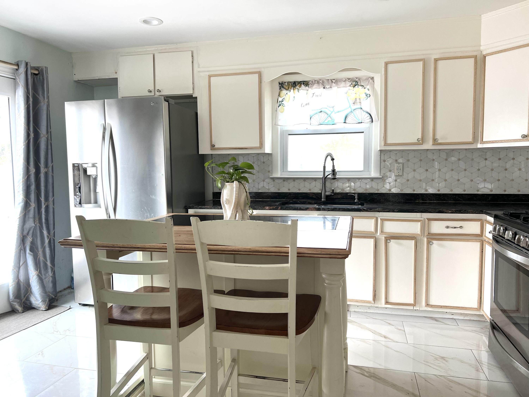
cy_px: 198
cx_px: 264
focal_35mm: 26
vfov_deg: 53.1
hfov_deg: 67.3
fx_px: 397
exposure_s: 1/121
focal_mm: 5.7
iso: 64
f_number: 1.5
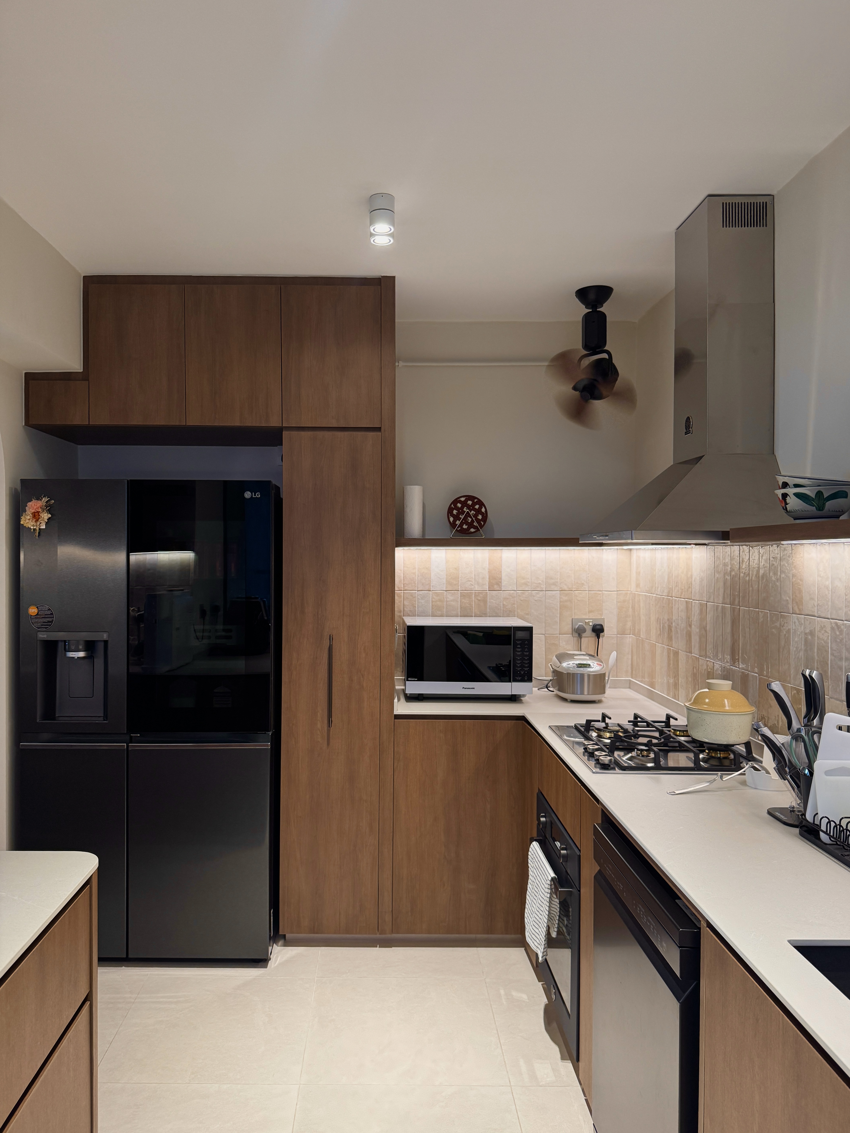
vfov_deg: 71.6
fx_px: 786
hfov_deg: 56.8
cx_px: 425
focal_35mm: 24
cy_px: 566
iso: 200
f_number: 1.78
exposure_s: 1/100
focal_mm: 6.76
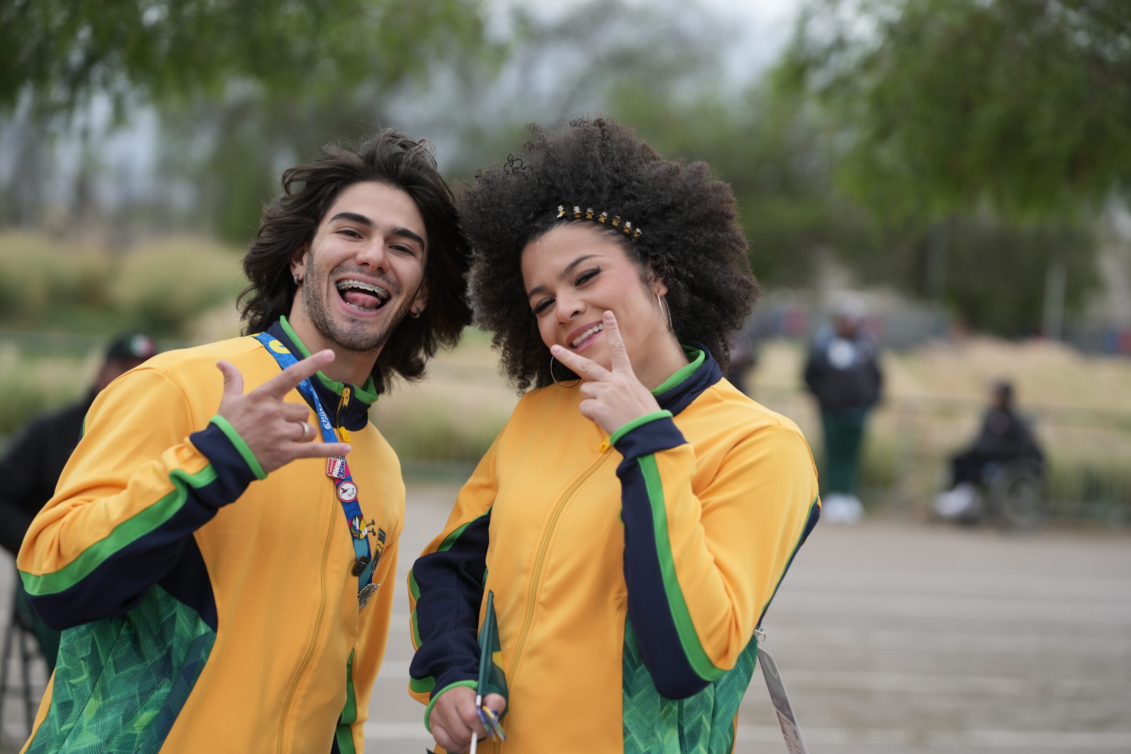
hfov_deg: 27.7
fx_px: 2293
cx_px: 554
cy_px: 375
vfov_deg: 18.7
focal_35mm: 73
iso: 250
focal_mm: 70
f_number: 2
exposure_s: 1/640
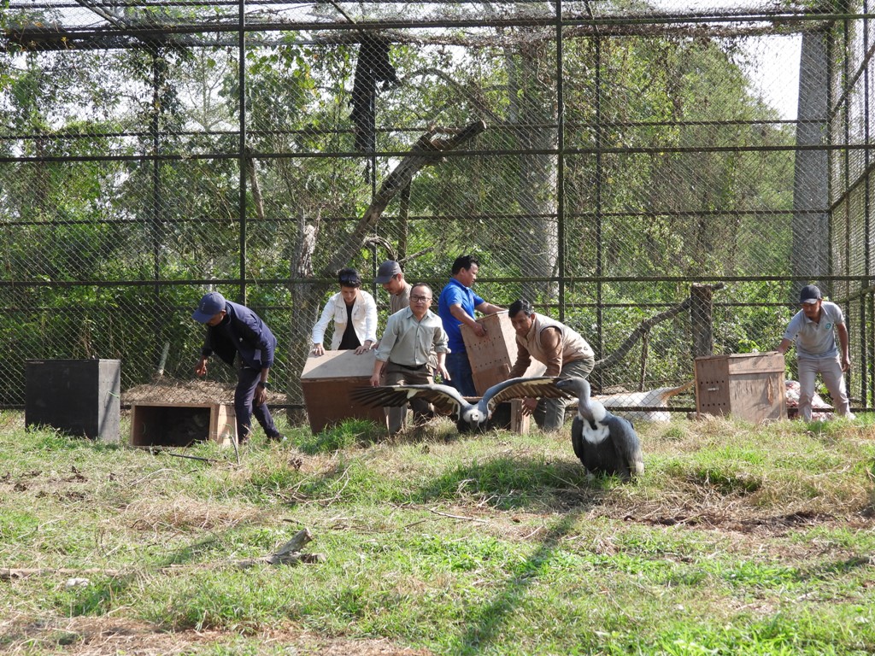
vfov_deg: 19.6
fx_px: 1896
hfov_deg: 26.0
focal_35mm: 75
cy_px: 328
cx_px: 438
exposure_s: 1/320
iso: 100
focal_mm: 13.5
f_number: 3.5
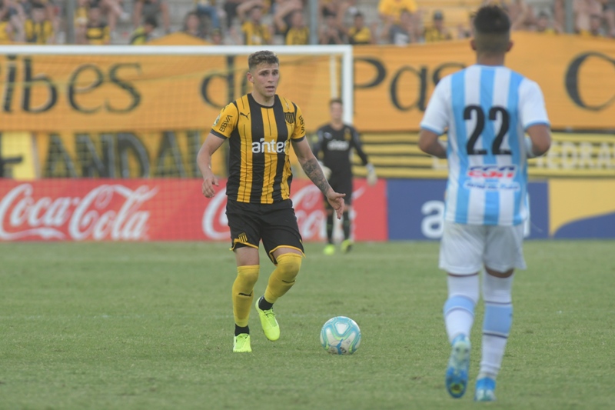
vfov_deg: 3.1
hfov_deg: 4.6
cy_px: 205
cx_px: 308
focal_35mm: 450
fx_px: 7685
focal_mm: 300
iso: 800
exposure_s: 1/640
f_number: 4
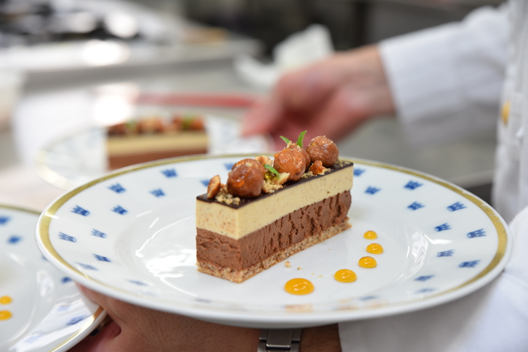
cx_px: 264
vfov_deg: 19.5
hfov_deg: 28.8
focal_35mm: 70
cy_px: 176
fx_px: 1027
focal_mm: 70
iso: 800
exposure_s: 1/125
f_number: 5
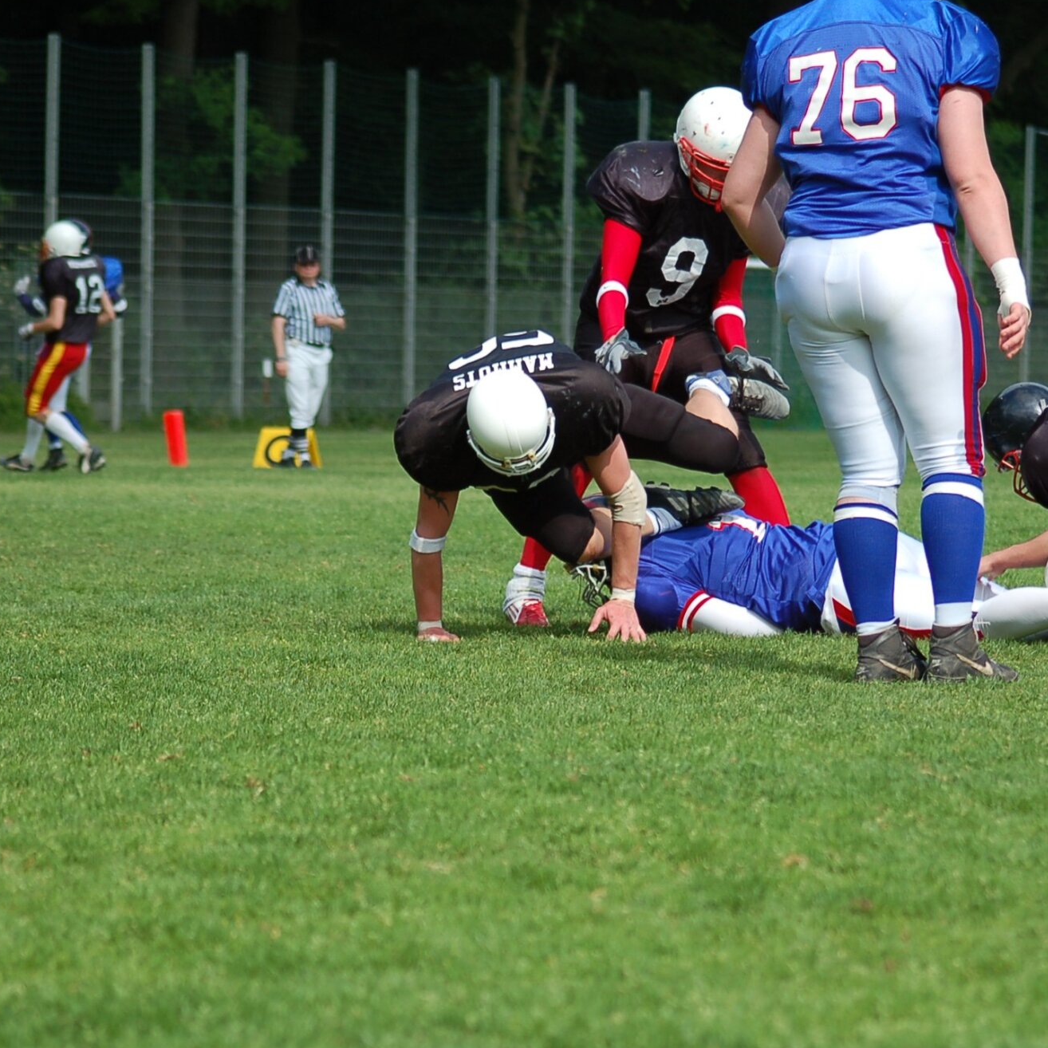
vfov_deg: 8.2
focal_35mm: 213
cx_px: 624
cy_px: 559
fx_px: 7296
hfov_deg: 8.2
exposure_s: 1/1000
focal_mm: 100
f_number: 4.2
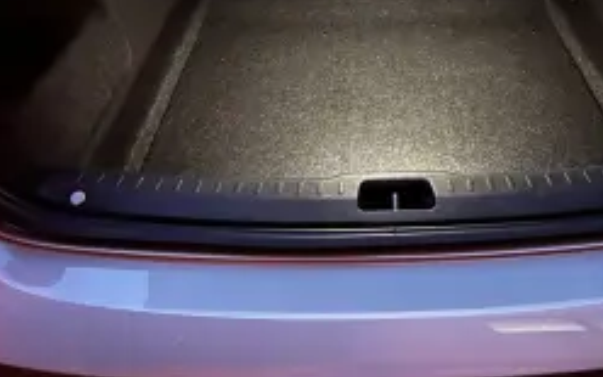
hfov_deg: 48.7
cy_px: 83
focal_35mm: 40
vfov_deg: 31.3
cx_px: 387
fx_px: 657
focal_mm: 5.7
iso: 4000
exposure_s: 1/9
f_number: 1.5
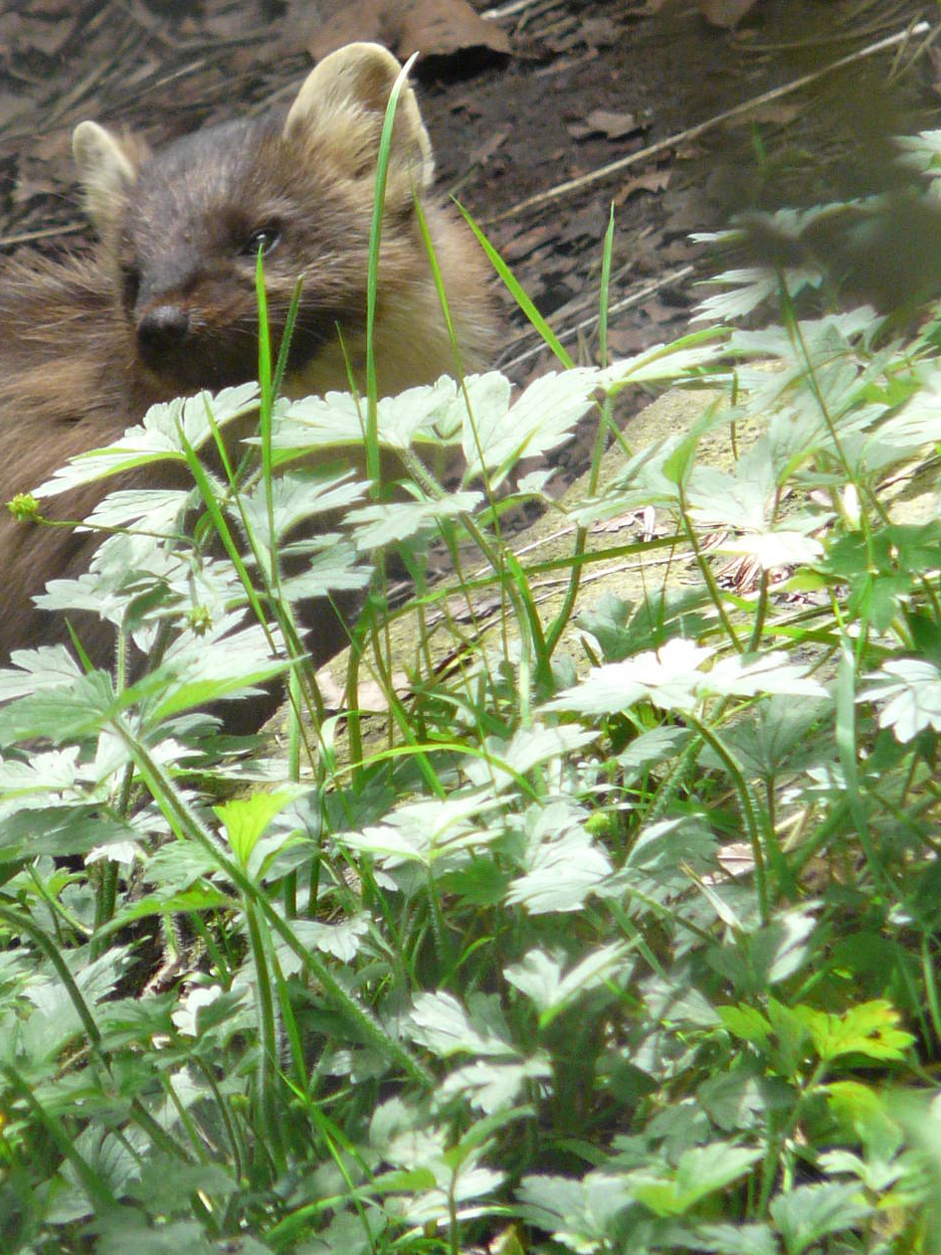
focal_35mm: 828
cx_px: 369
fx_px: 30021
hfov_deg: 1.8
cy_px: 461
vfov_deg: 2.4
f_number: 3.6
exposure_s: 1/100
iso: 200
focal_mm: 67.4
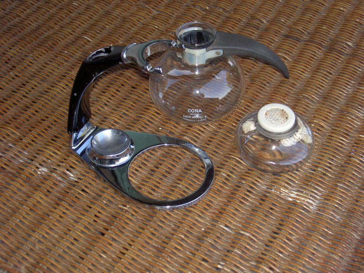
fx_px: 578
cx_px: 182
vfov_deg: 26.6
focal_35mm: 55
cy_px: 136
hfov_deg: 34.9
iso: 100
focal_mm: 11.3
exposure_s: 1/60
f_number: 3.3
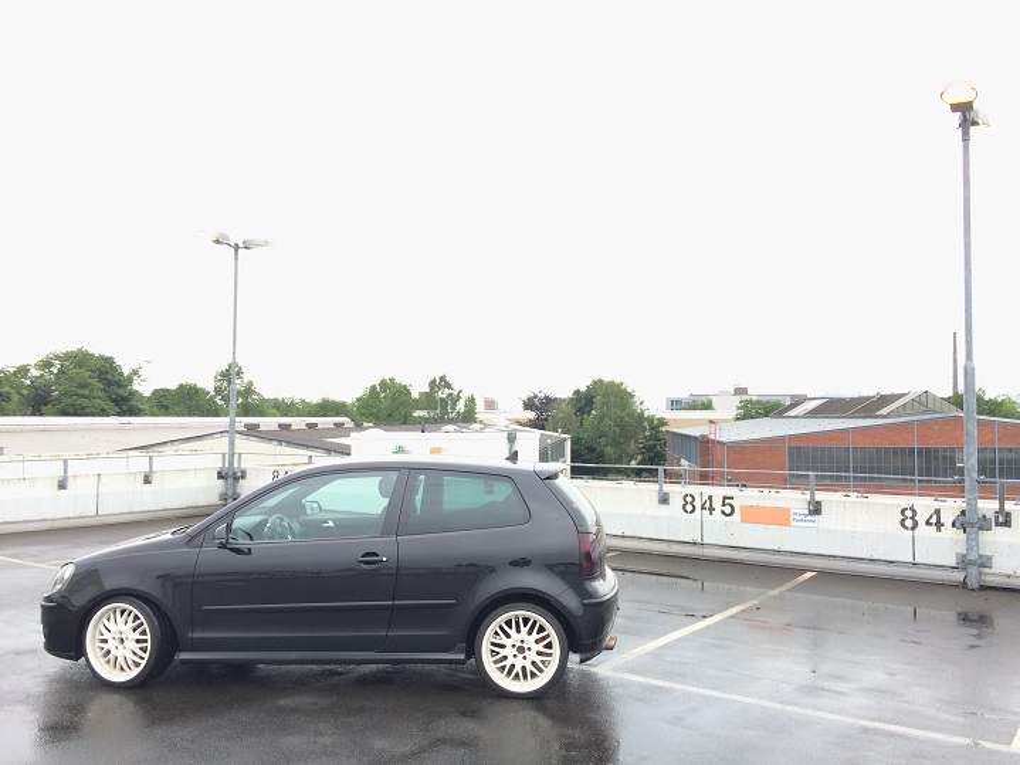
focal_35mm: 29
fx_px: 854
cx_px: 510
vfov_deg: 48.2
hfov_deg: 61.7
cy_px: 382
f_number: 2.2
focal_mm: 4.15
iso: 32
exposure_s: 1/120
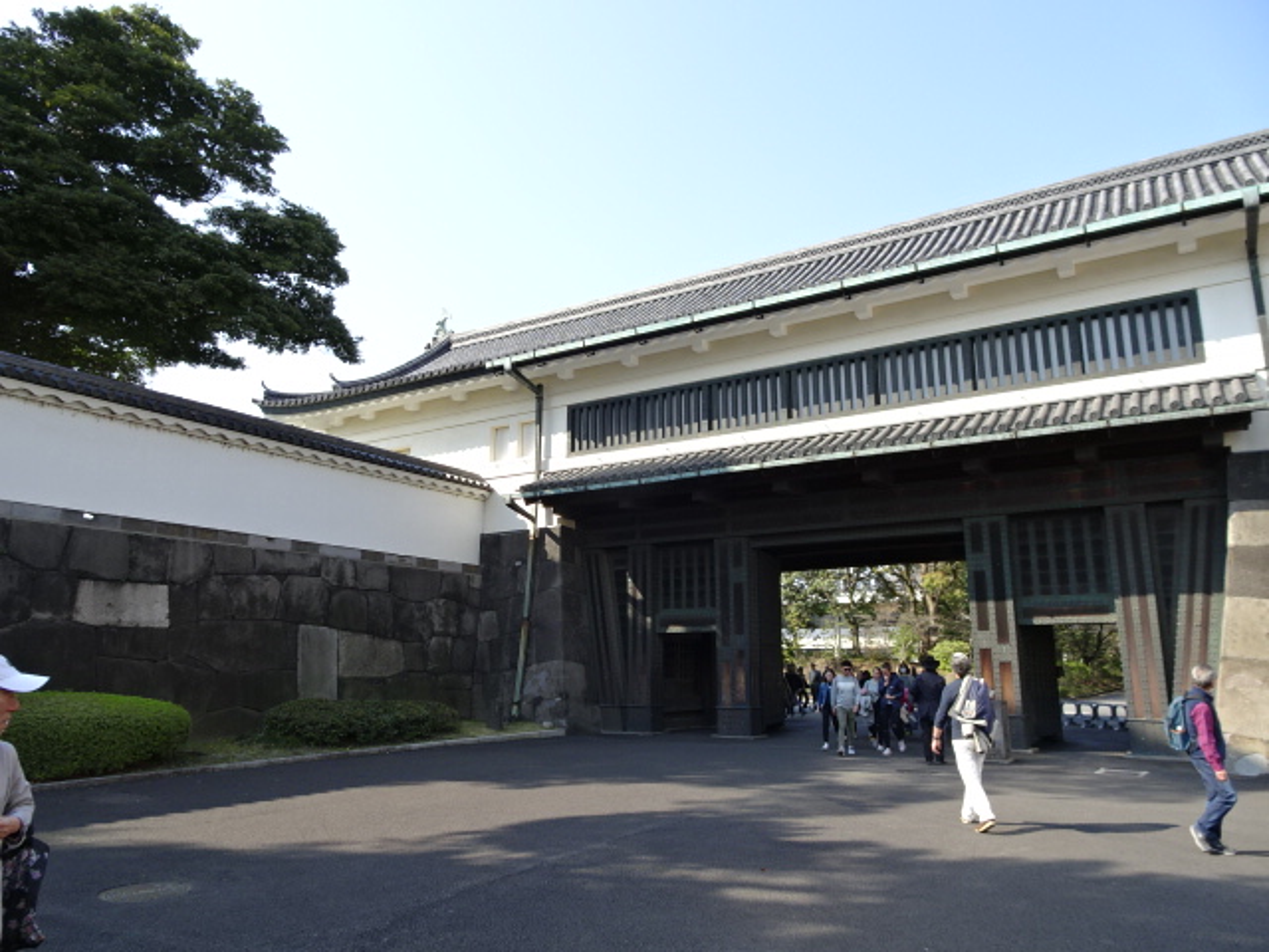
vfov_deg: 56.8
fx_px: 880
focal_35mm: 24
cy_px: 476
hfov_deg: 71.6
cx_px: 634
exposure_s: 1/320
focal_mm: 4.1
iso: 80
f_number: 3.5
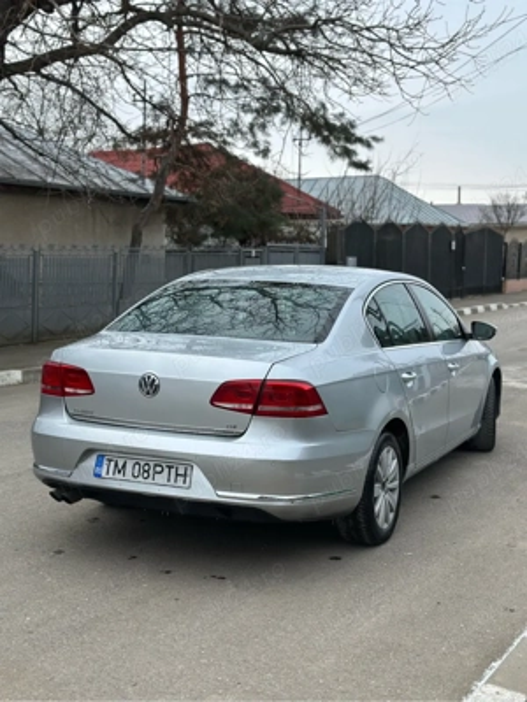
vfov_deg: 39.7
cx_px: 264
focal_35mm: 48
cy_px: 351
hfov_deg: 30.3
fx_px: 974
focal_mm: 6.86
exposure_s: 1/1613
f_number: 1.78
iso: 80
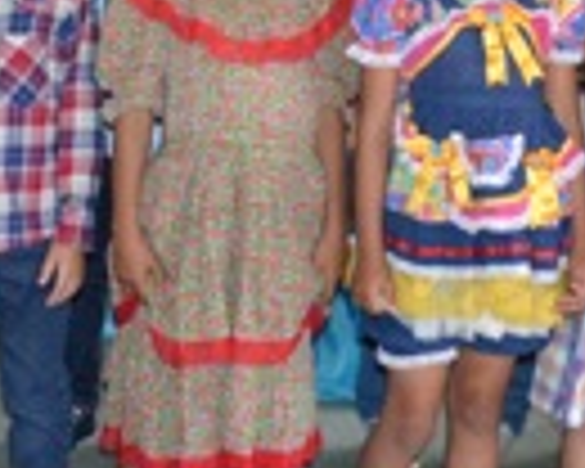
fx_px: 2407
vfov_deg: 11.0
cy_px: 29
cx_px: -27
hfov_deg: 13.6
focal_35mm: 139
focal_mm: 20
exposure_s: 1/60
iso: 2000
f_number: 3.8
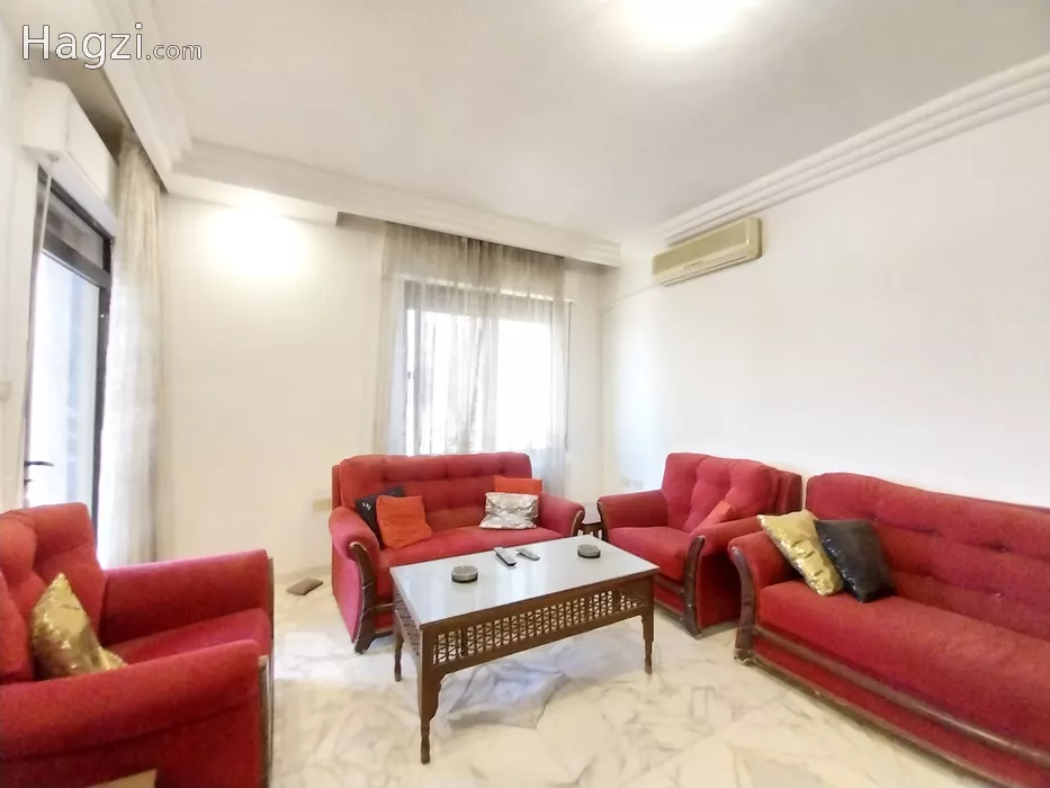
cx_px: 525
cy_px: 394
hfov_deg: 106.2
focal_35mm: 13
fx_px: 394
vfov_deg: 89.9
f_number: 2.2
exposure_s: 1/14
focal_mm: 1.3
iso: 400
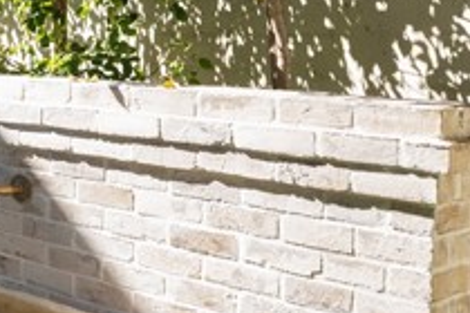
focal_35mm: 70
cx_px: -192
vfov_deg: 19.1
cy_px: 37
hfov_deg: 24.0
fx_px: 914
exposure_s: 1/30
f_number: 16
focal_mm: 23
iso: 640
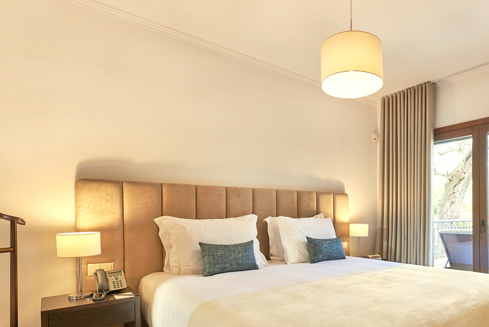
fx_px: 313
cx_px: 322
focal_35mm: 23
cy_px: 210
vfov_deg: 54.3
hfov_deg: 74.0
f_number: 11
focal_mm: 14
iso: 160
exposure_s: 1/4
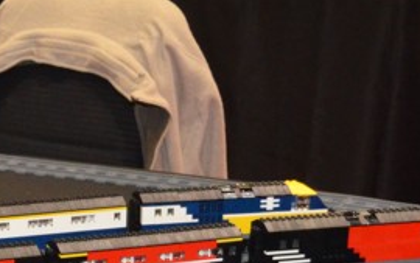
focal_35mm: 181
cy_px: 339
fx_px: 2073
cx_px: -207
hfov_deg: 11.1
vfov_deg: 7.2
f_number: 4.8
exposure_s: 1/60
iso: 3200
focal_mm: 32
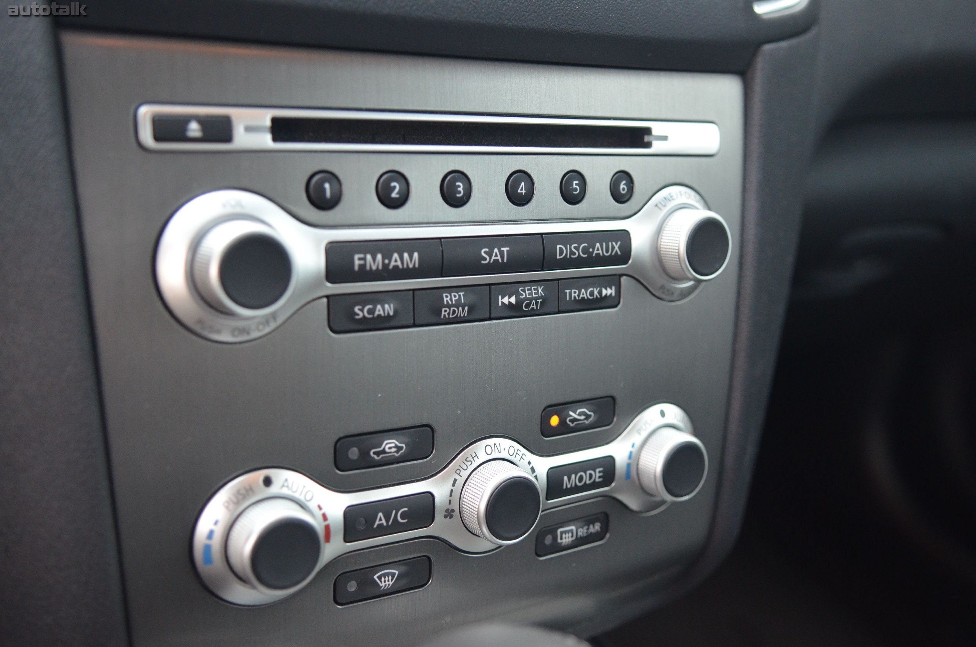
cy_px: 324
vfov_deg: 34.1
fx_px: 1055
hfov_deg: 49.6
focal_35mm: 39
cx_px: 488
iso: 1600
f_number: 2.8
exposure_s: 1/125
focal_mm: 26
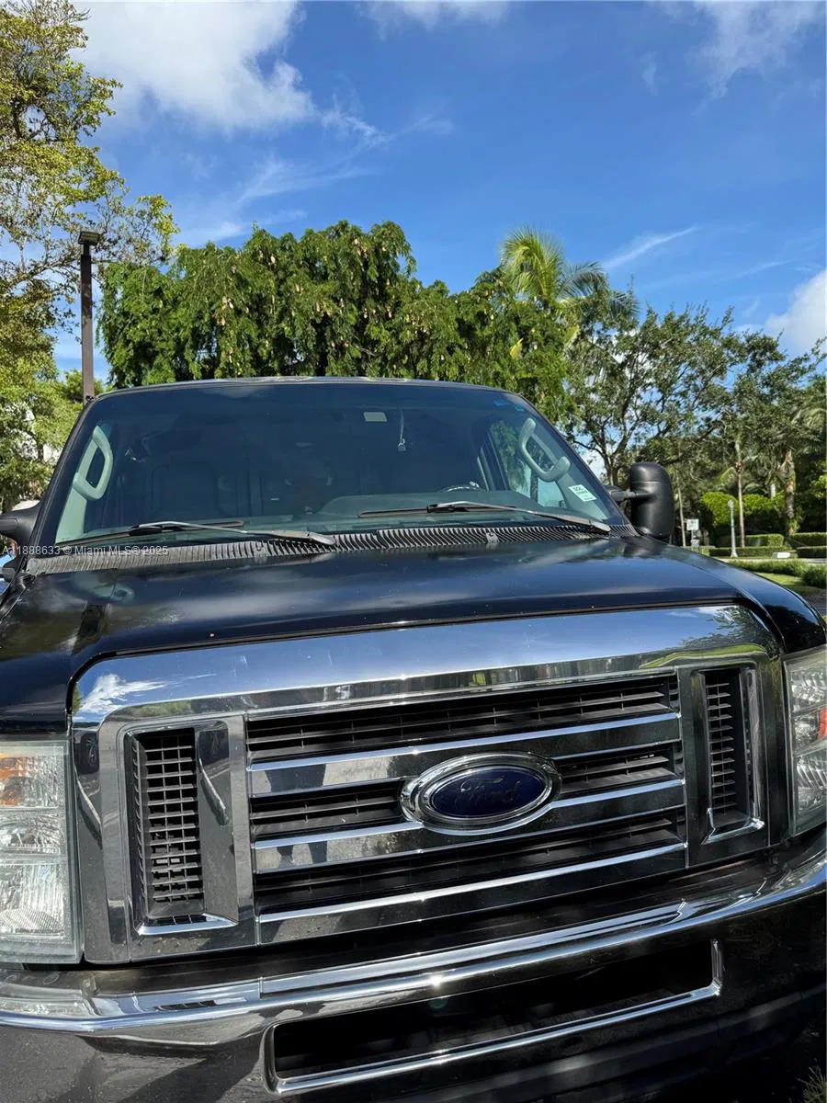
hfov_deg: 56.8
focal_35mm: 24
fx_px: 765
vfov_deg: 71.6
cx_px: 414
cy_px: 552
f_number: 1.78
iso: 80
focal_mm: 6.76
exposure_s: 1/2506
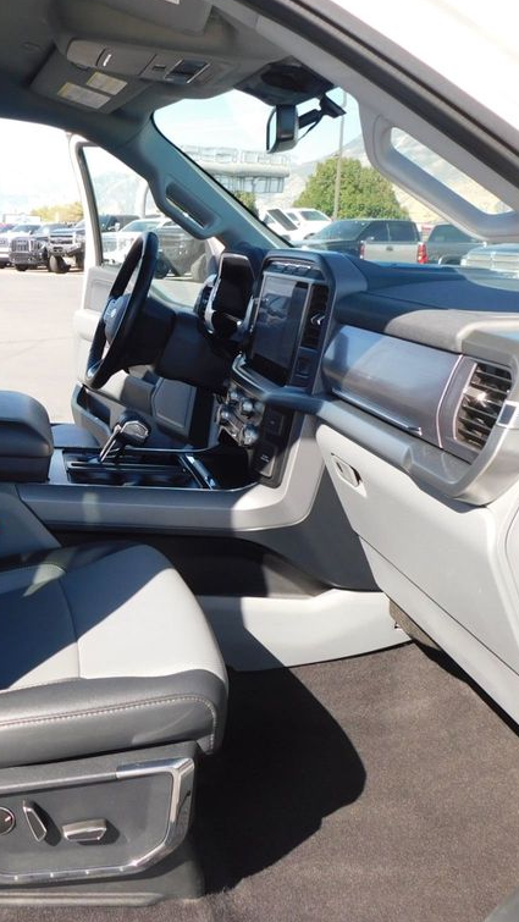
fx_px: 831
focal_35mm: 34
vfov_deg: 58.0
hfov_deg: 33.1
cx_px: 67
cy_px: 456
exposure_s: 1/500
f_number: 3
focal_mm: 4
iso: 125
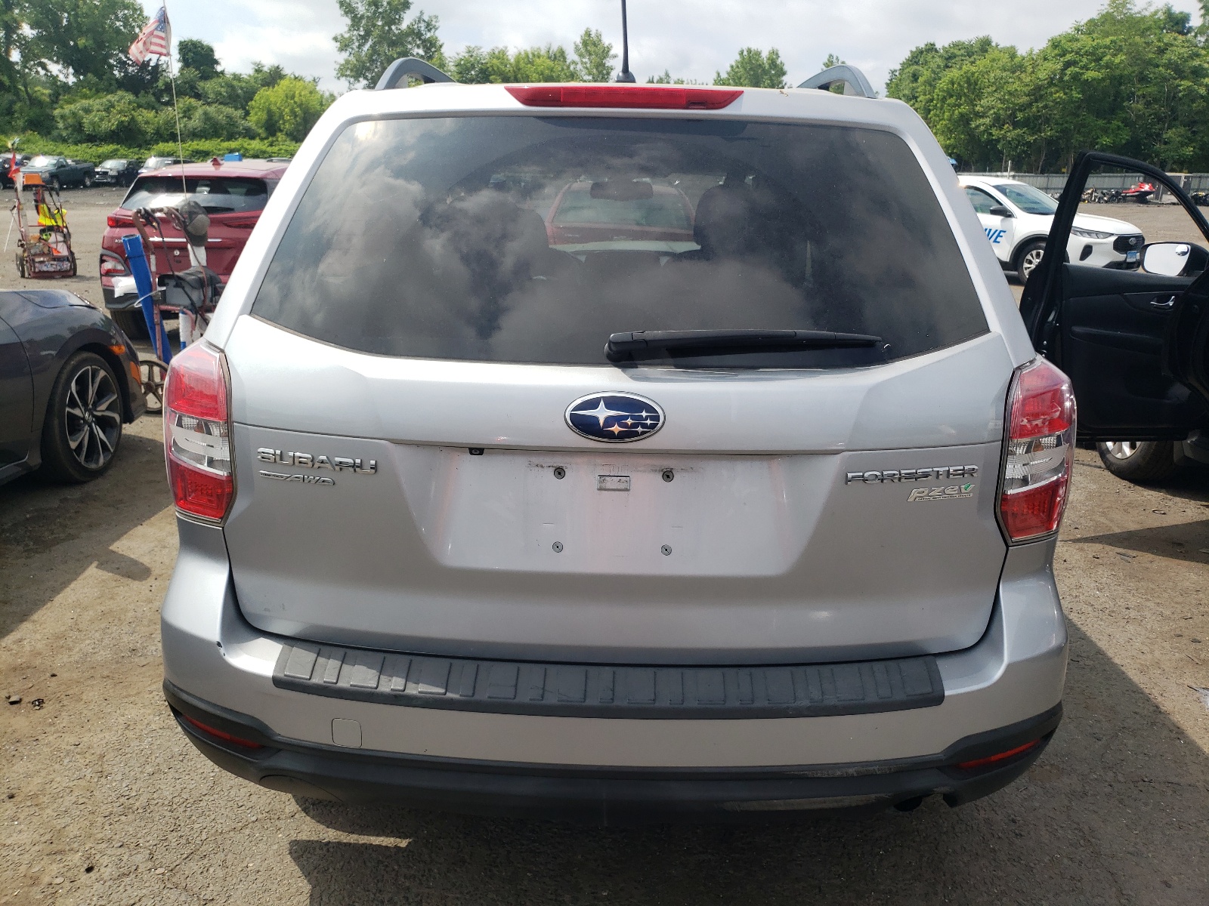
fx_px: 908
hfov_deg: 67.3
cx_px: 604
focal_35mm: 26
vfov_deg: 53.1
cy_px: 453
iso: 50
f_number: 1.5
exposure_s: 1/2500
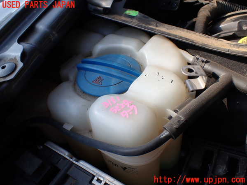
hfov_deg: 60.0
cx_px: 124
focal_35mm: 30
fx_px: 214
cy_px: 92
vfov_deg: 46.8
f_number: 3.2
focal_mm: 5.4
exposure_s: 1/250
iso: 100
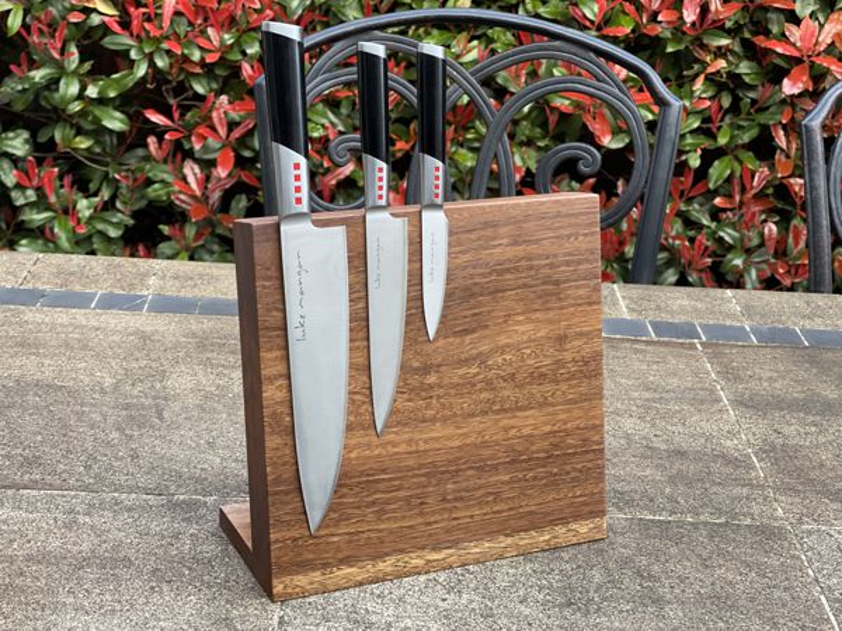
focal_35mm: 64
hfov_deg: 30.3
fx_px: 1557
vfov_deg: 22.9
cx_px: 421
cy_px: 316
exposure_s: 1/121
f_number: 2.2
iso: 160
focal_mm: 7.5
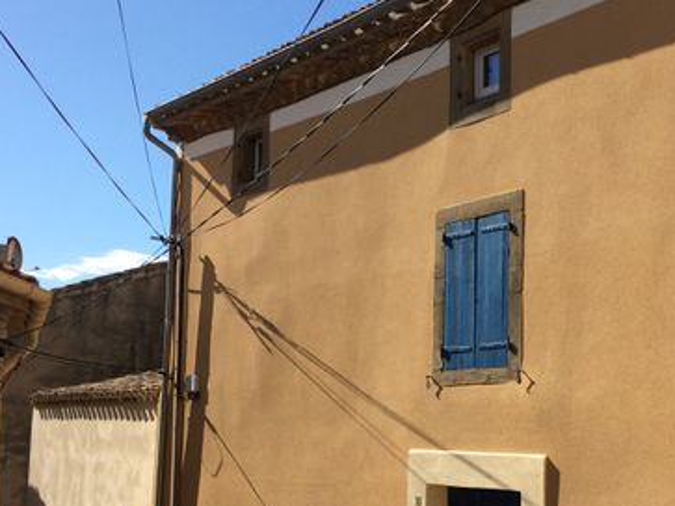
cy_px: 357
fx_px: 936
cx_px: 433
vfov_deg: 29.9
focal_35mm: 48
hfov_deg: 39.3
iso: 32
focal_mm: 4.15
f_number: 2.2
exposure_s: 1/2160
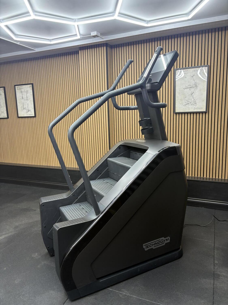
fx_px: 228
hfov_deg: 53.1
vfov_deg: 67.3
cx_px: 114
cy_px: 152
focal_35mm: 26
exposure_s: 1/50
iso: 64
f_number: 1.6
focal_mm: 5.96
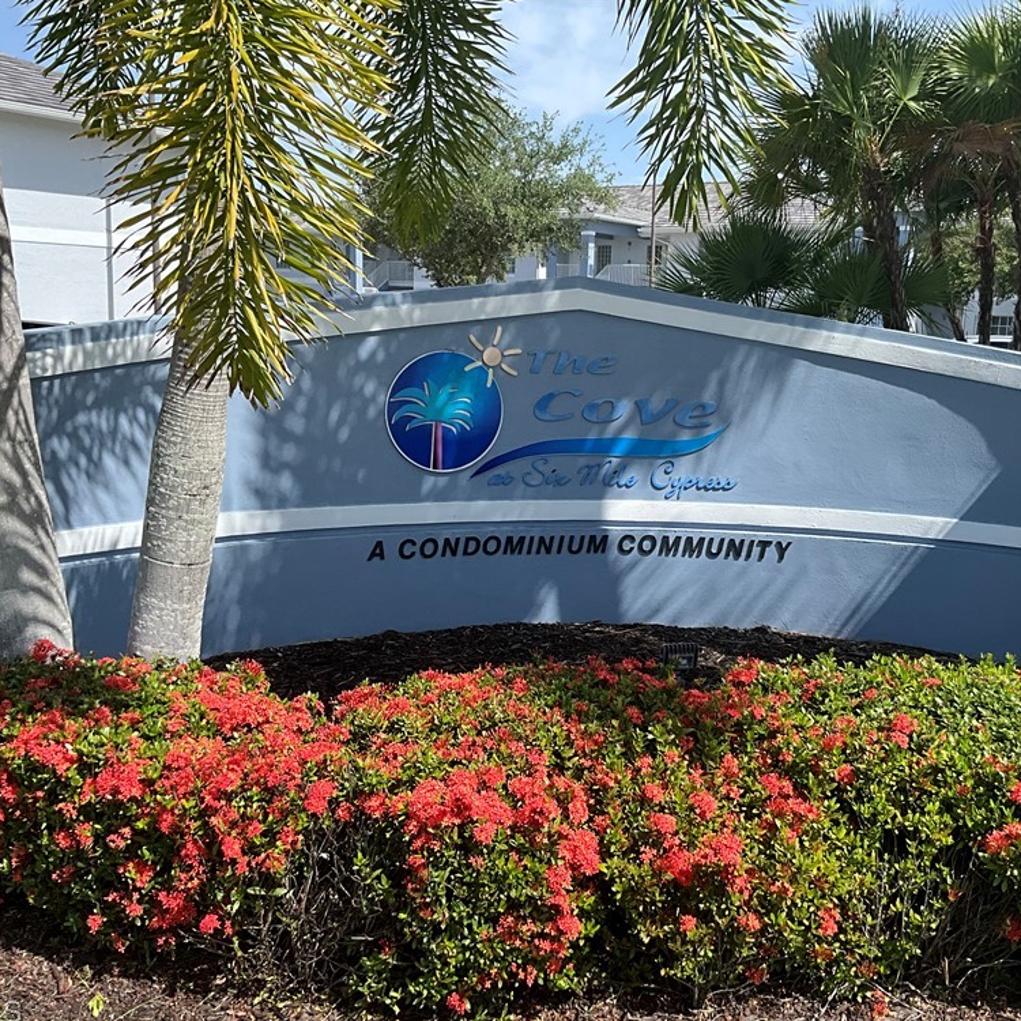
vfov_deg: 47.2
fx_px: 1168
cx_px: 589
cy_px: 520
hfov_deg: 47.1
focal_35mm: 35
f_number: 1.8
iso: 25
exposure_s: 1/883
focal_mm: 3
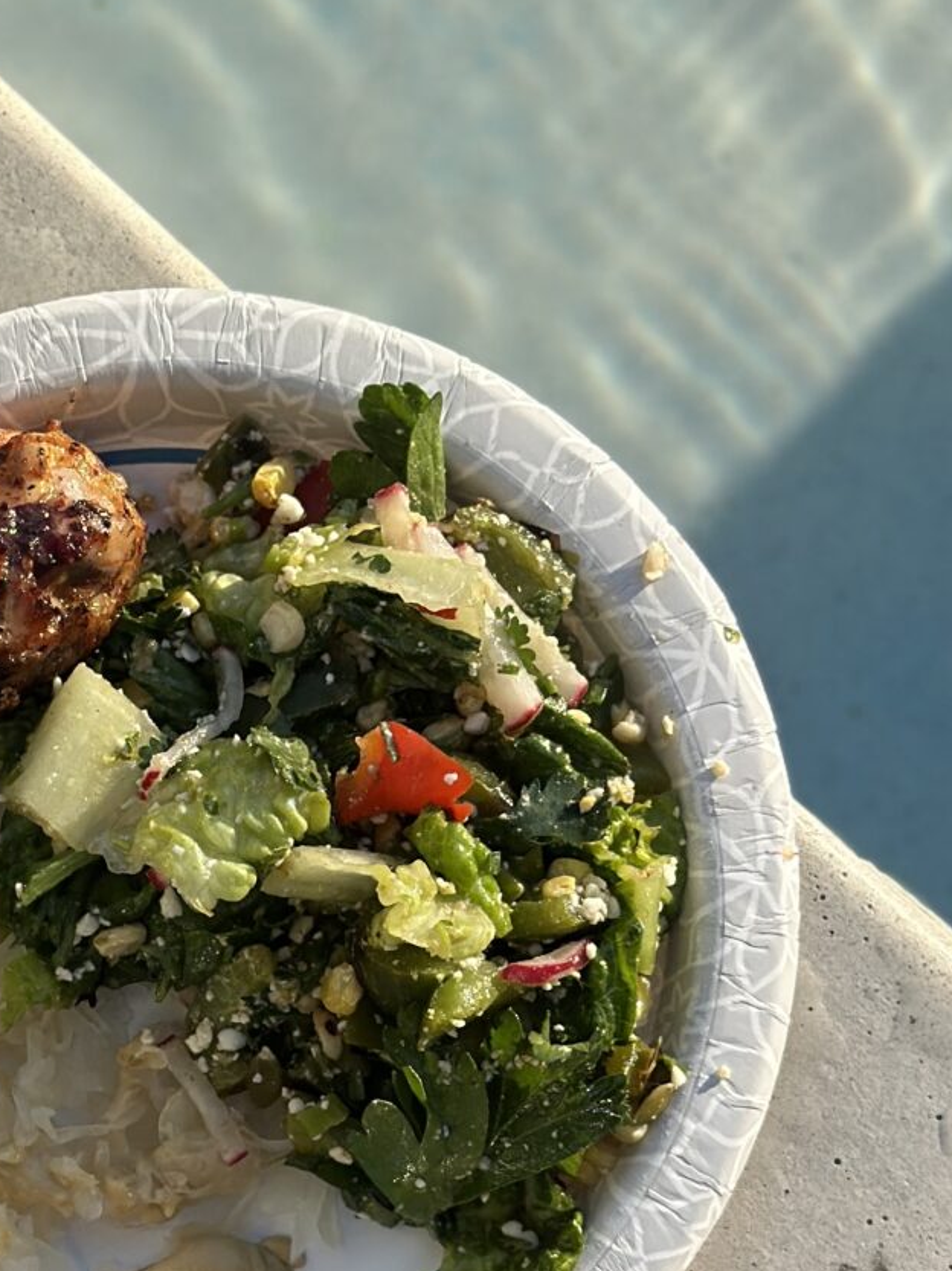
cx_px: 465
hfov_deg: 24.8
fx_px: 2165
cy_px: 767
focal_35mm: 59
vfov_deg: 32.6
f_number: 1.78
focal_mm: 6.86
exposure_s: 1/1565
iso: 80
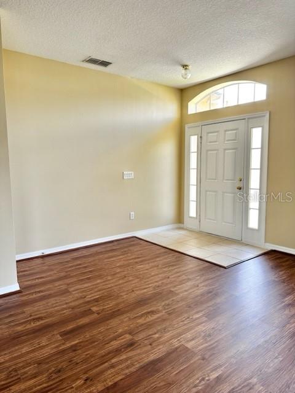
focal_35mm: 24
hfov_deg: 56.8
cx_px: 148
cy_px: 196
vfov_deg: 71.6
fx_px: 273
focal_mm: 6.86
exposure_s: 1/121
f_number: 1.78
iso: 100
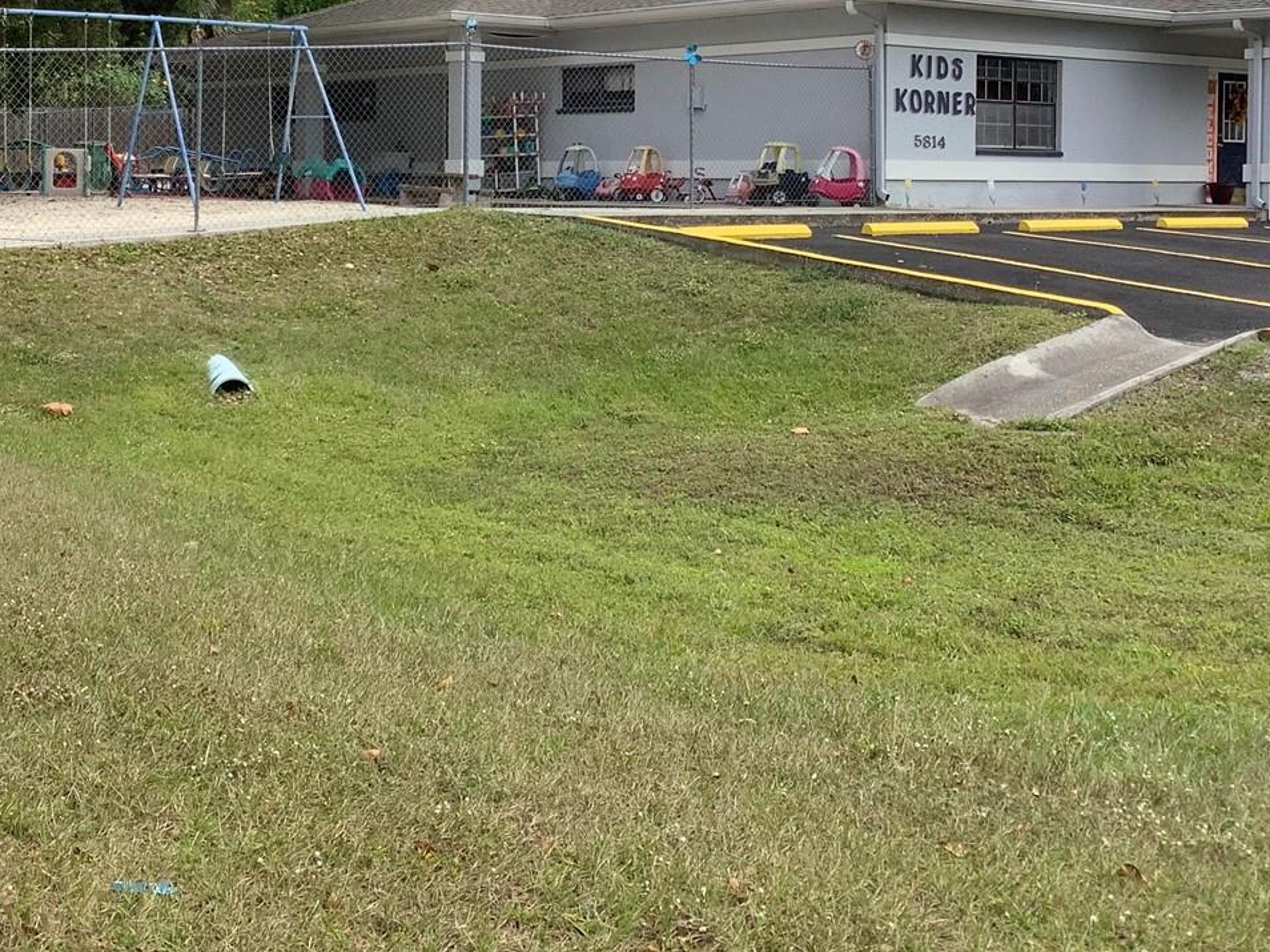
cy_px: 220
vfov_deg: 27.6
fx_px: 1907
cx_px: 584
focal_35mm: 52
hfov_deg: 36.8
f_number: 2.4
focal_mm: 3.3
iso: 25
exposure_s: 1/1006
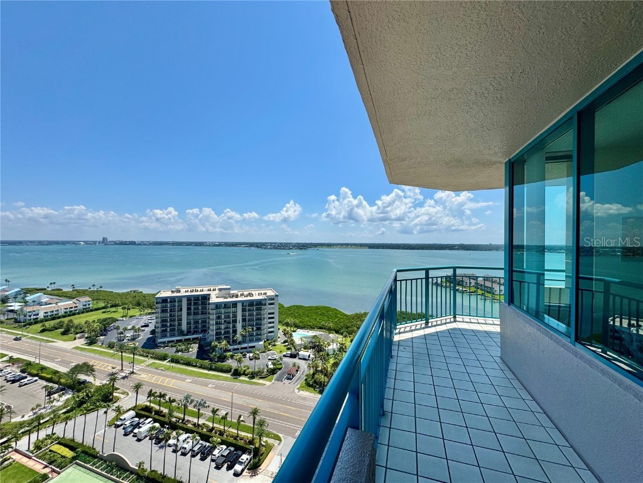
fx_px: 260
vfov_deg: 85.7
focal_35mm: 14
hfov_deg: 102.1
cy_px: 242
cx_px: 322
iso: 50
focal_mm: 2.22
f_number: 2.2
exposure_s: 1/4132
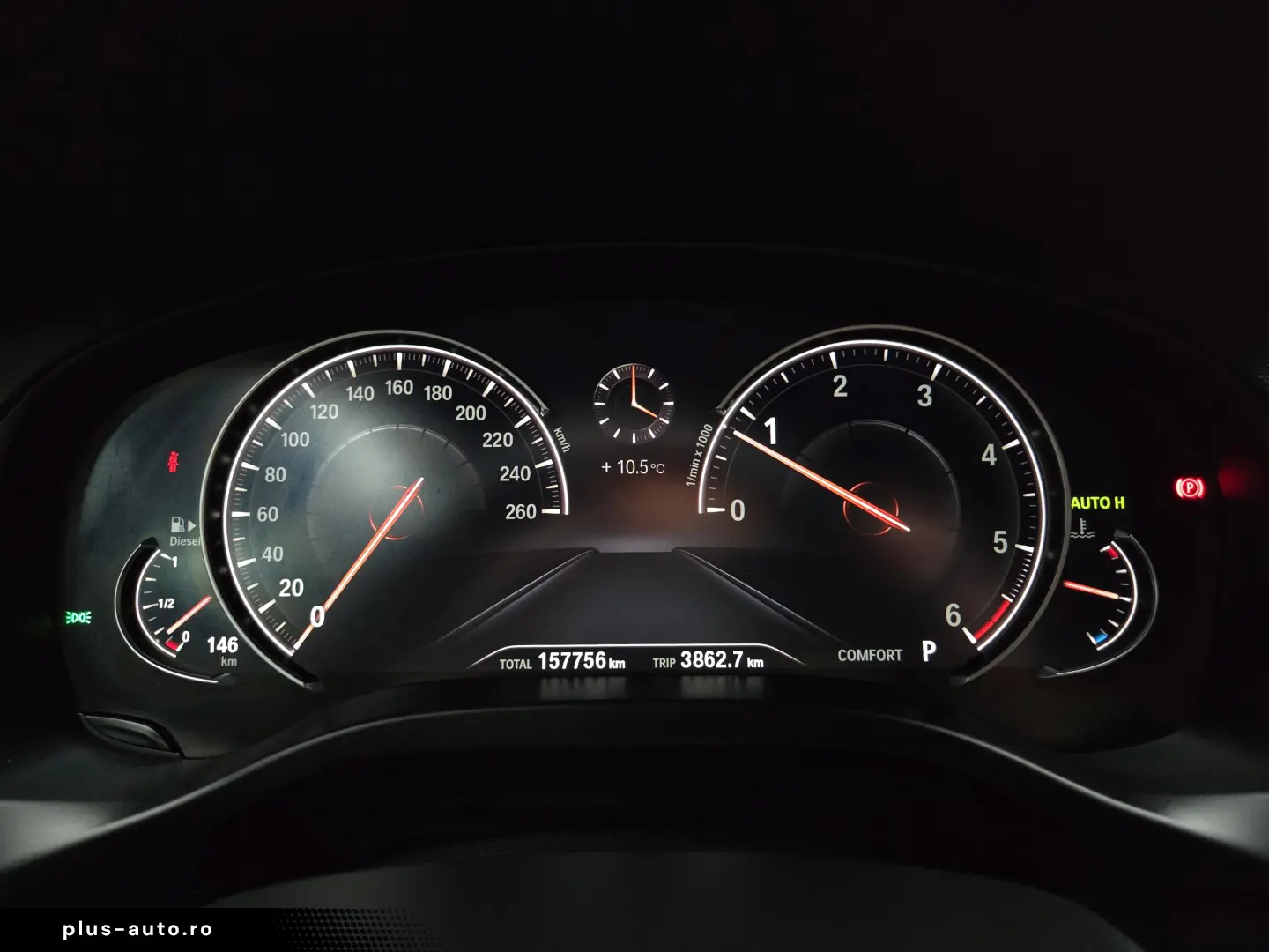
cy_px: 476
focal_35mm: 23
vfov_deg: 58.9
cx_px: 634
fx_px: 843
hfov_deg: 73.9
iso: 1000
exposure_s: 1/100
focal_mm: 5.4
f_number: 1.8
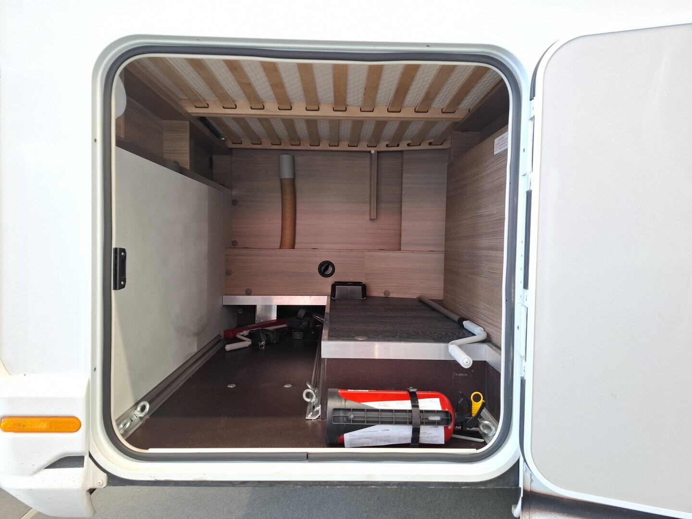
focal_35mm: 23
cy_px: 260
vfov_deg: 58.9
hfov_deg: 73.9
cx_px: 346
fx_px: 460
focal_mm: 5.54
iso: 160
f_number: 1.8
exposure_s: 1/100
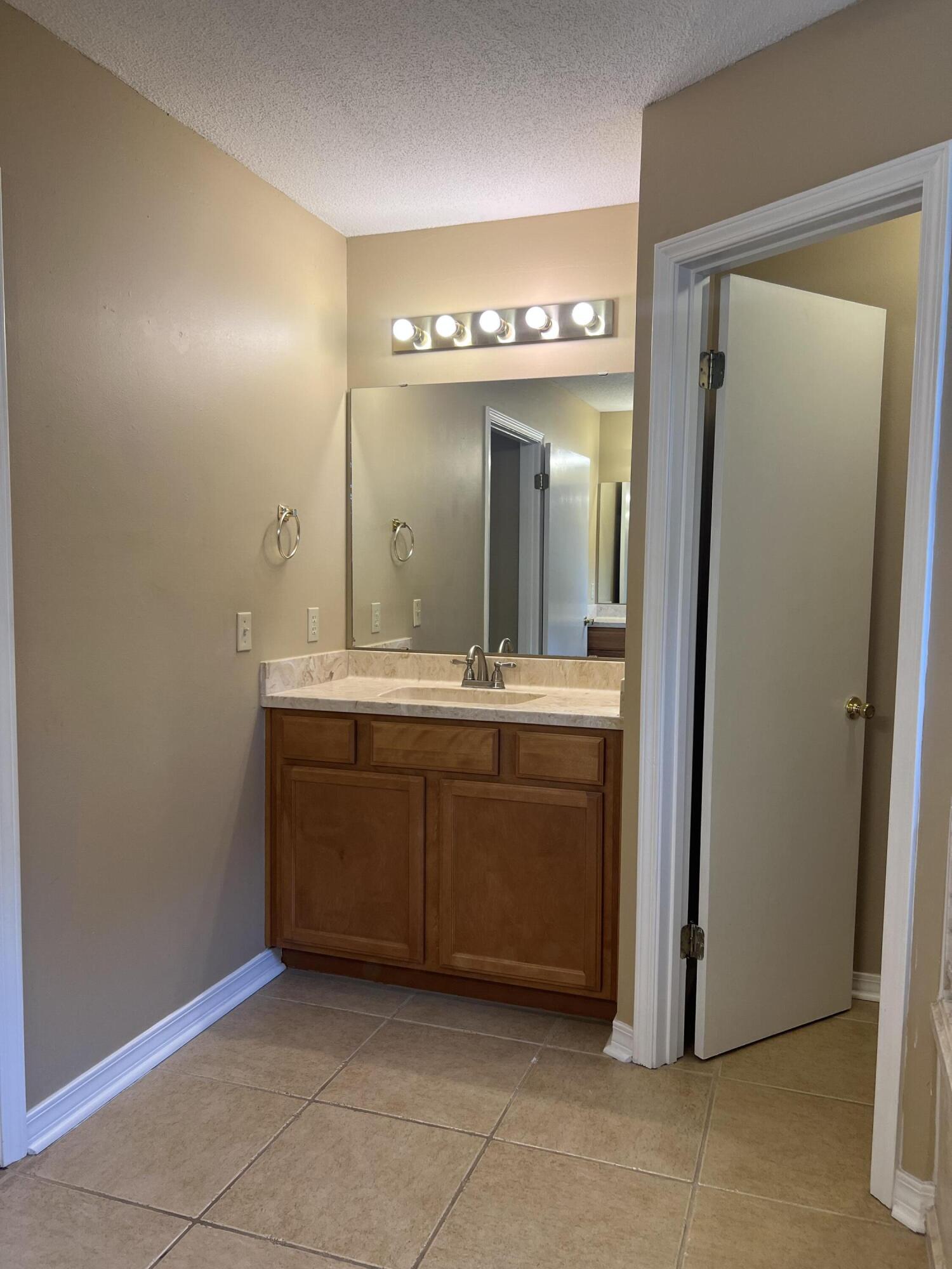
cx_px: 476
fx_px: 953
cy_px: 634
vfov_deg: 67.3
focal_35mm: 26
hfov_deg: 53.1
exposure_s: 1/120
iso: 64
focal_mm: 5.7
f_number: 1.5
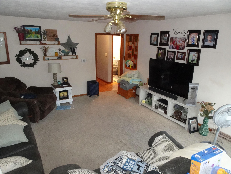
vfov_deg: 56.8
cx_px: 116
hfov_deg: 71.6
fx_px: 160
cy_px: 87
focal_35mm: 24
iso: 1000
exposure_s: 1/30
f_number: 3.5
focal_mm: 4.25
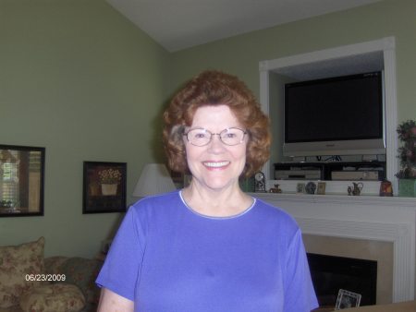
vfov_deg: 40.7
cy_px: 156
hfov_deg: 52.6
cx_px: 208
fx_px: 421
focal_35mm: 35
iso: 100
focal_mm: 7.5
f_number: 2.8
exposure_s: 1/60
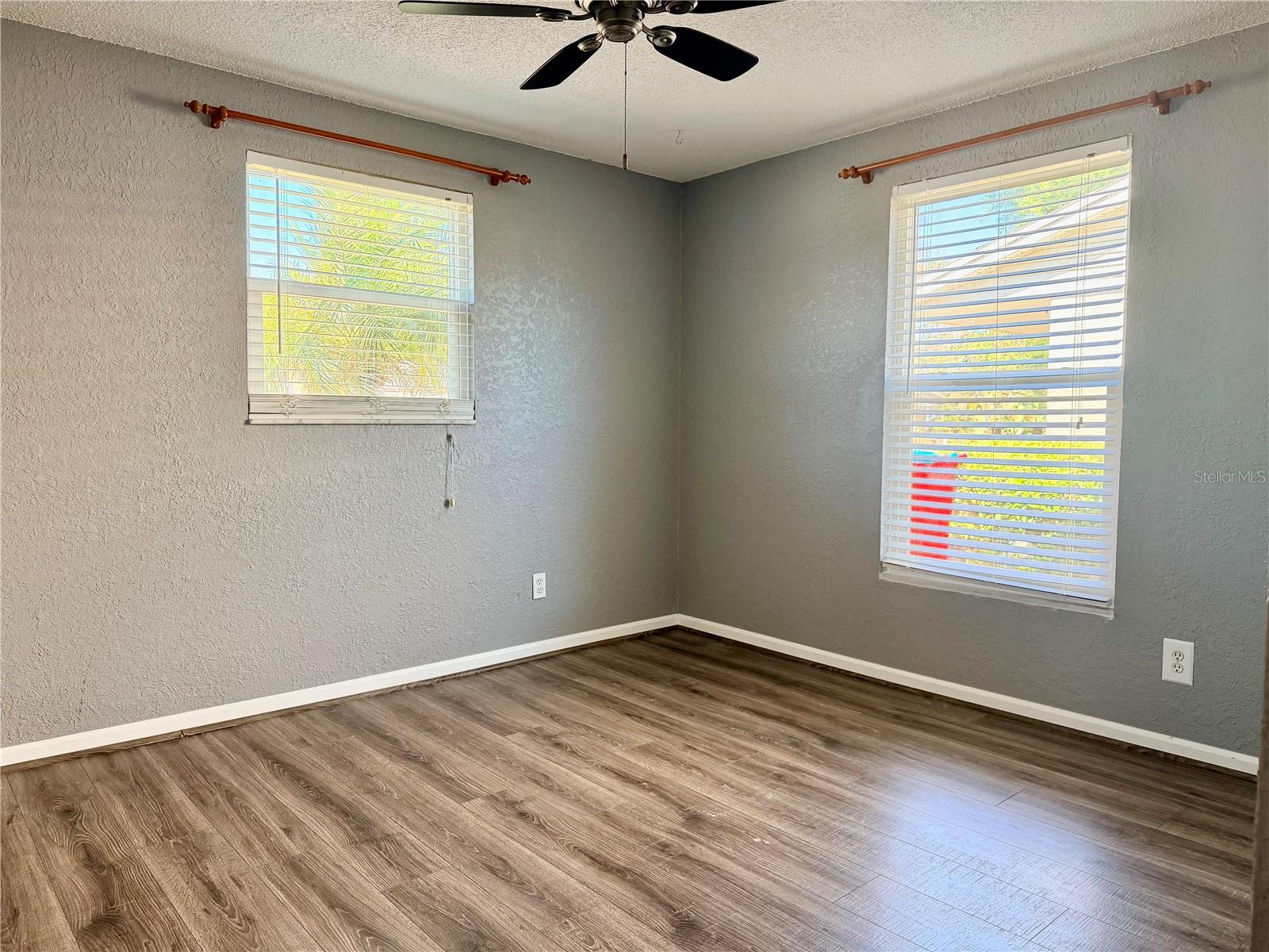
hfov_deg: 71.6
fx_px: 880
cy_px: 476
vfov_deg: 56.8
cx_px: 634
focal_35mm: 24
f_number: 1.78
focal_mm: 6.76
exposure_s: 1/120
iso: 250
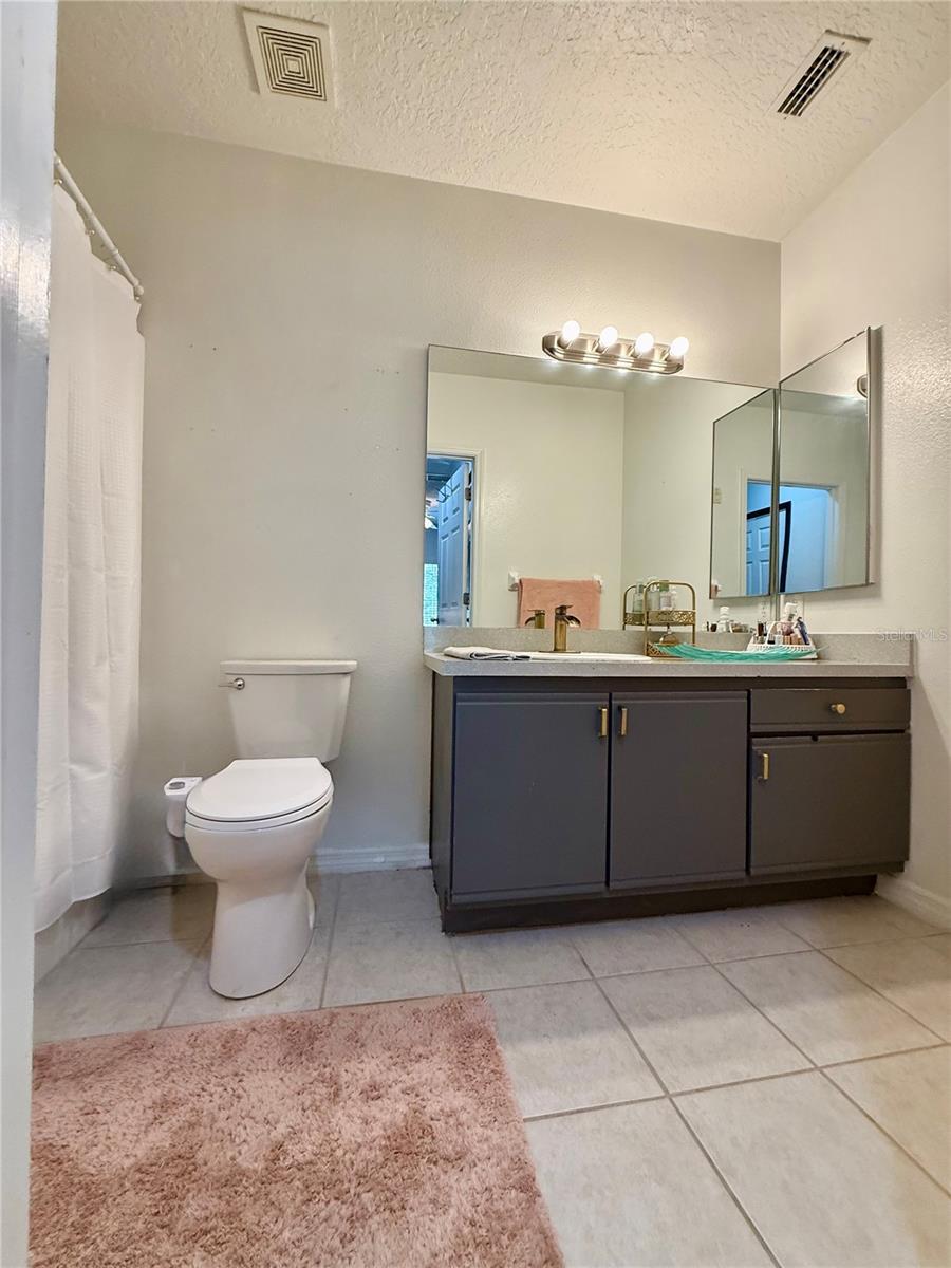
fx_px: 513
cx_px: 476
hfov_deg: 85.7
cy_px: 634
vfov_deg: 102.1
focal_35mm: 14
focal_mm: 2.22
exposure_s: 1/120
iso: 160
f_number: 2.2
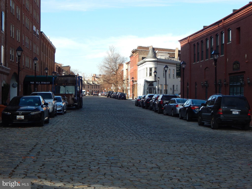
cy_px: 94
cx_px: 126
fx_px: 502
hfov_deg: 28.2
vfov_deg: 21.3
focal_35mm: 69
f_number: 4.1
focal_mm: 12.3
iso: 125
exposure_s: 1/500
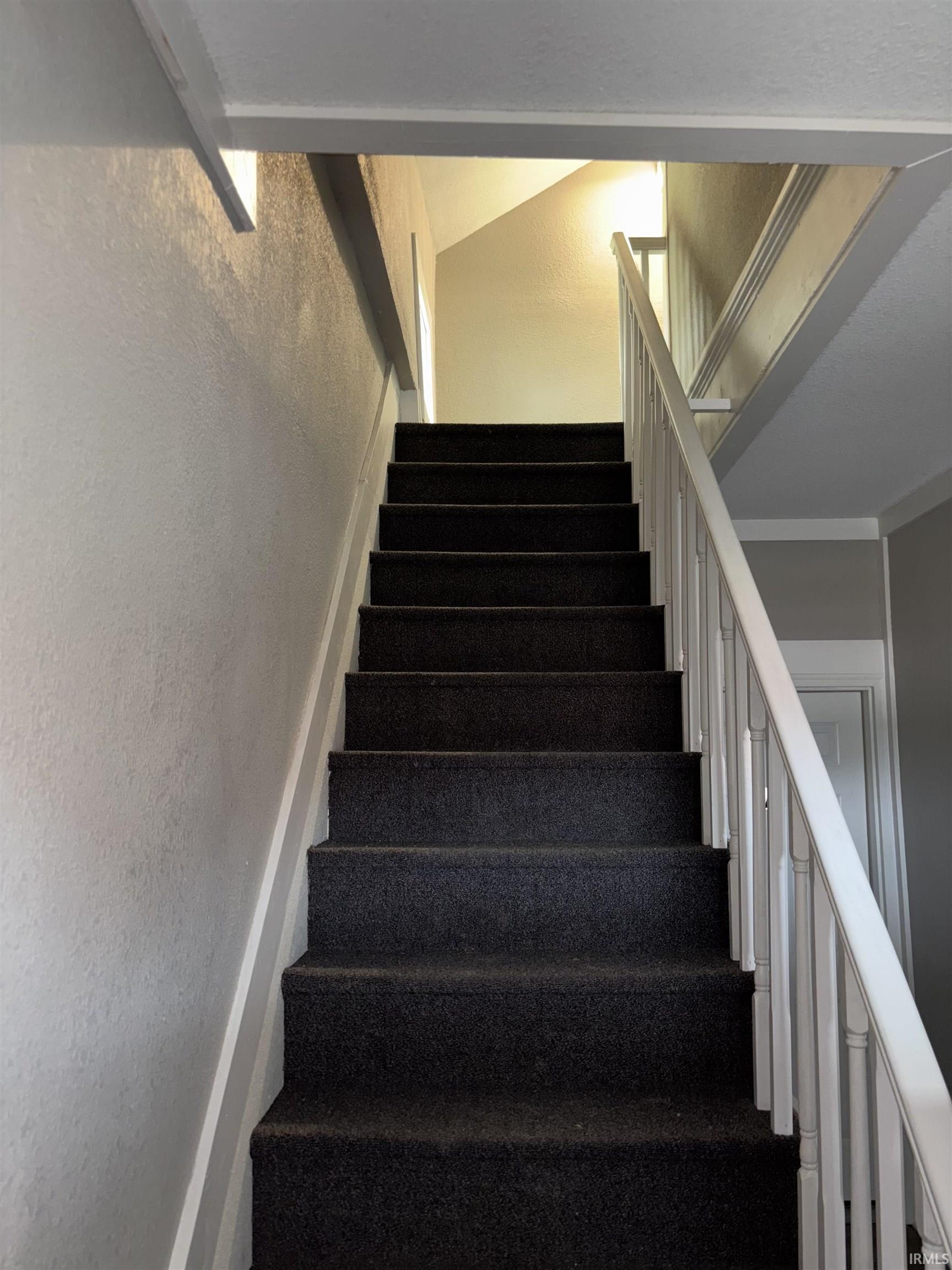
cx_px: 476
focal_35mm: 26
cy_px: 635
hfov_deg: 53.1
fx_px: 953
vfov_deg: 67.3
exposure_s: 1/9
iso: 125
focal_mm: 5.96
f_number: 1.6
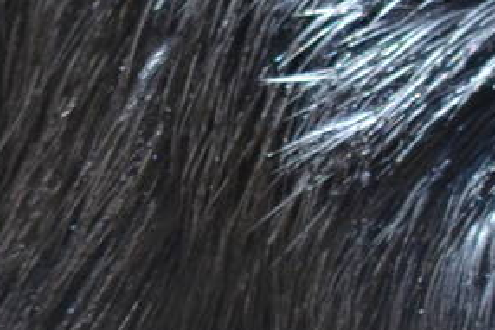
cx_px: 808
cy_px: -249
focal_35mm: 1759
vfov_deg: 0.8
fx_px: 24197
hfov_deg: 1.2
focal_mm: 210
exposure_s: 1/640
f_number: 4.8
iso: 800
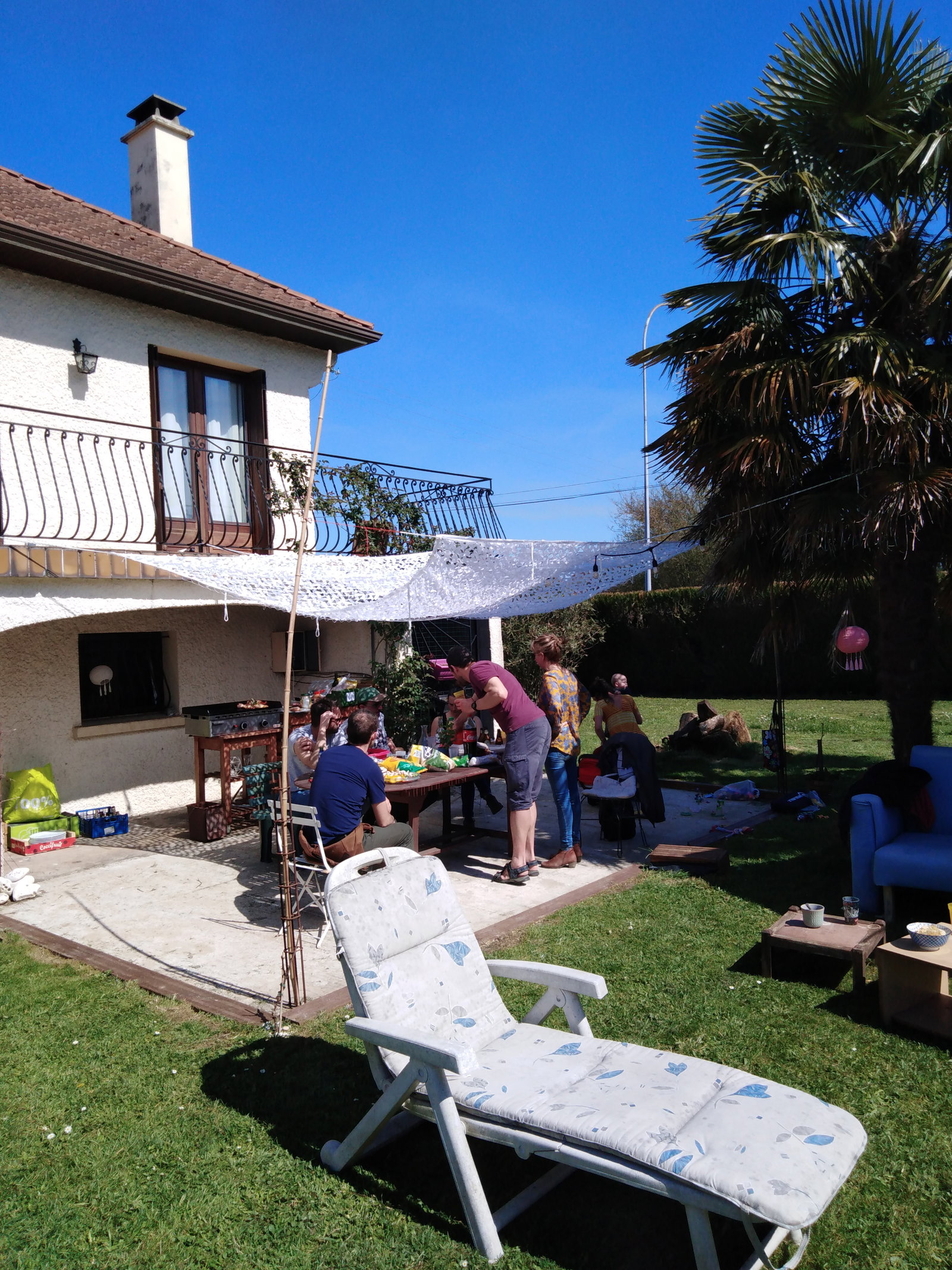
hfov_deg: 53.1
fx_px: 953
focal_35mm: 26
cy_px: 635
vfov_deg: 67.3
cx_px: 476
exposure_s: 1/1400
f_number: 2.2
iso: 100
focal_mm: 3.46
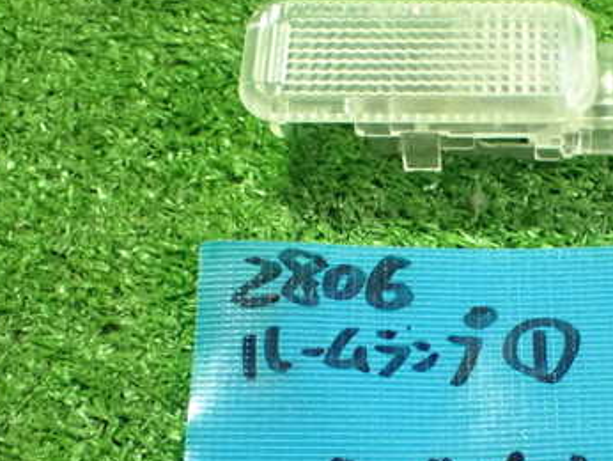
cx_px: 452
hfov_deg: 27.1
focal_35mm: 71
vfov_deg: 20.7
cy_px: 289
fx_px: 1258
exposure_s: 1/30
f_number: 2.8
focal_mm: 7.31
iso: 1600
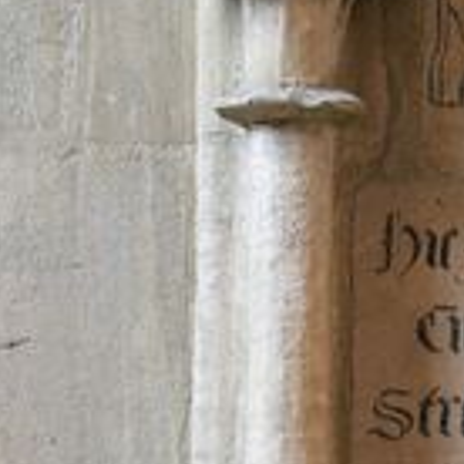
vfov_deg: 8.1
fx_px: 3276
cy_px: 161
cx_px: 768
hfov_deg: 7.9
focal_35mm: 216
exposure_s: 1.6
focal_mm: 50
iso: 64
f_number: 10
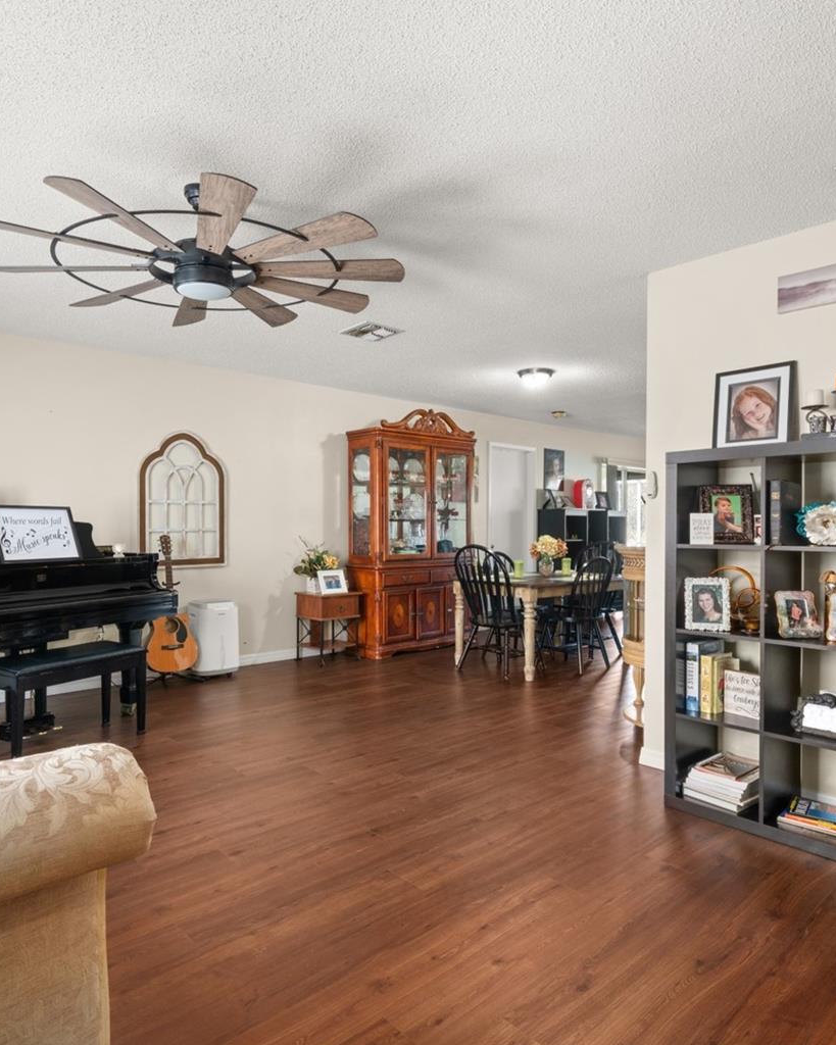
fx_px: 681
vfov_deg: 75.0
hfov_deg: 63.1
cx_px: 431
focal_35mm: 22
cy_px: 519
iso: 400
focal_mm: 15
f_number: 11
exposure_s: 1
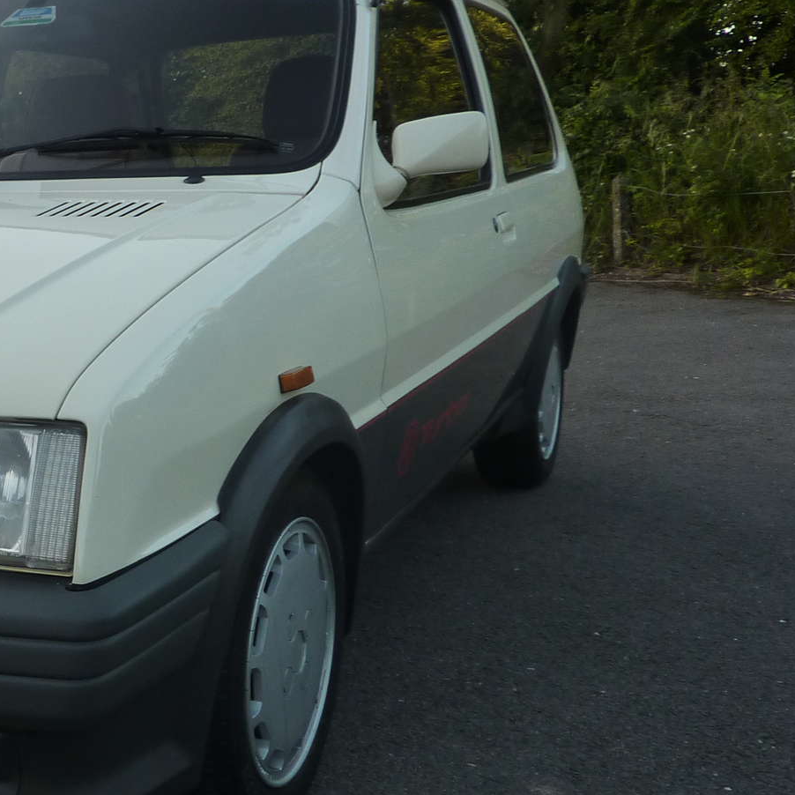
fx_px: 1273
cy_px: 463
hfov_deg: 32.0
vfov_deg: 34.6
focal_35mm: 49
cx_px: 2
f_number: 3.5
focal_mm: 4.1
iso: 125
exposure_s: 1/100
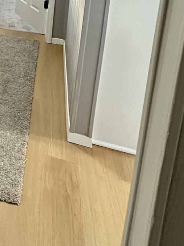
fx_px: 305
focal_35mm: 43
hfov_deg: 27.4
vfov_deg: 36.9
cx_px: -63
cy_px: -25
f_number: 2.2
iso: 1000
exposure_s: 1/40
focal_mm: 2.22
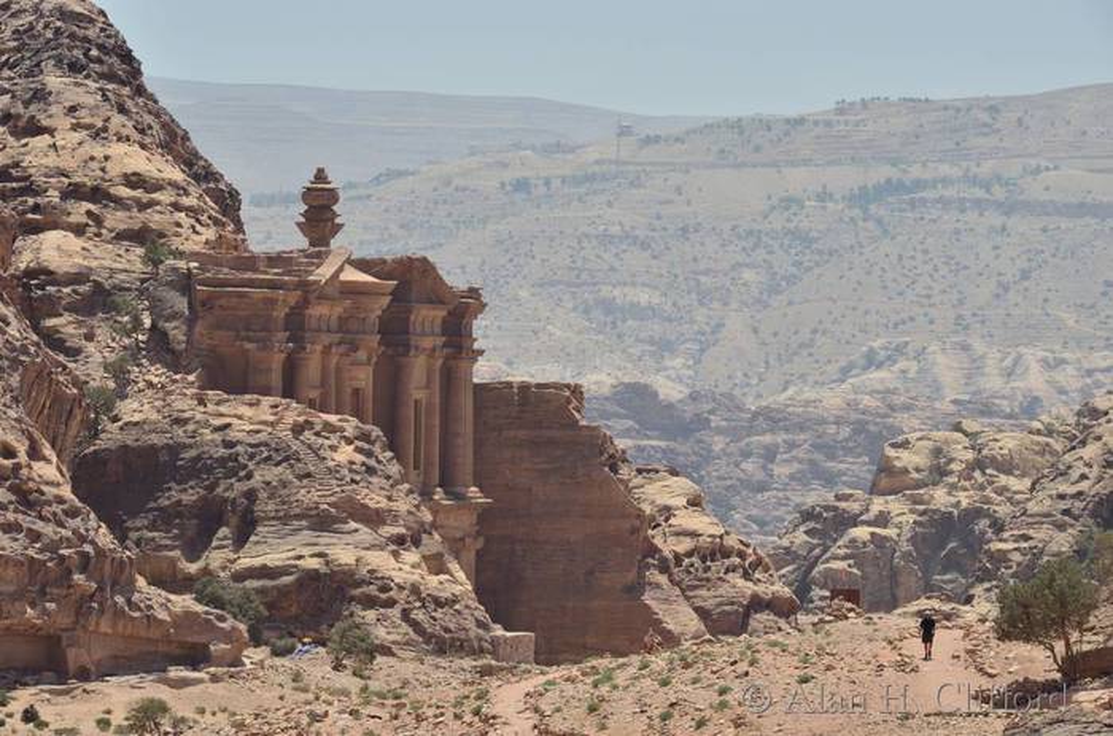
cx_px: 556
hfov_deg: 13.1
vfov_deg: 8.7
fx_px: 4857
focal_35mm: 158
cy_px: 368
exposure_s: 1/250
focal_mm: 105
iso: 100
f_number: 10
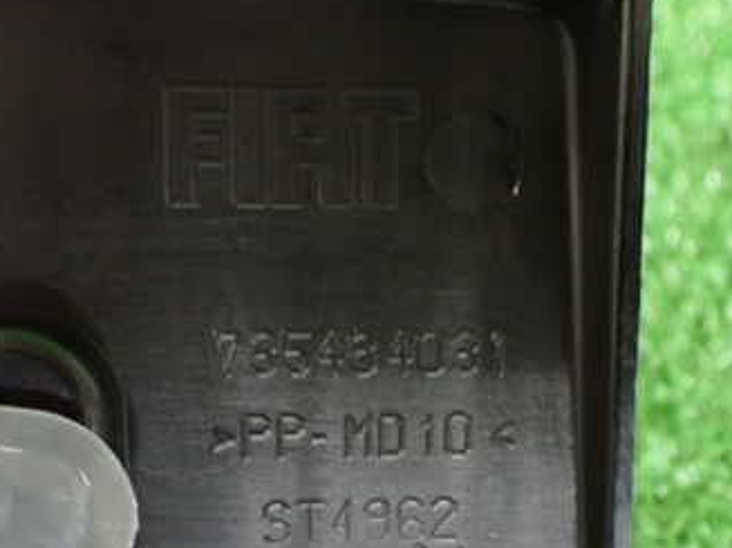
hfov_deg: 34.9
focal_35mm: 55
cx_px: 372
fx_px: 1163
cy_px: 416
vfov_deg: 26.2
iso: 800
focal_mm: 5.4
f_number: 2.3
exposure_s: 1/30
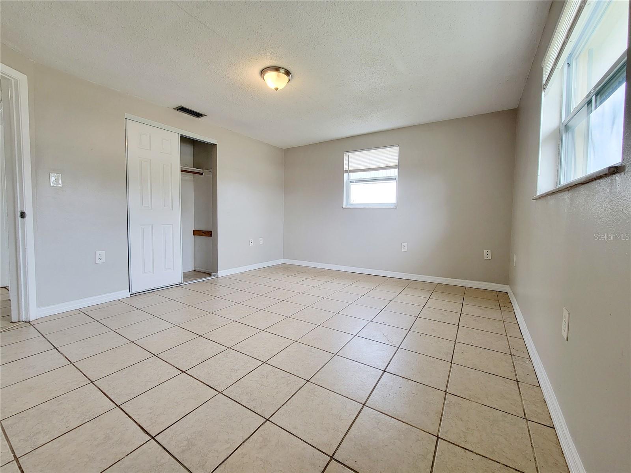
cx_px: 316
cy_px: 236
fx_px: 237
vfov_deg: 89.9
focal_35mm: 13
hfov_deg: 106.2
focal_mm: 2.2
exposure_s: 1/60.2
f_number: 2.2
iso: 64
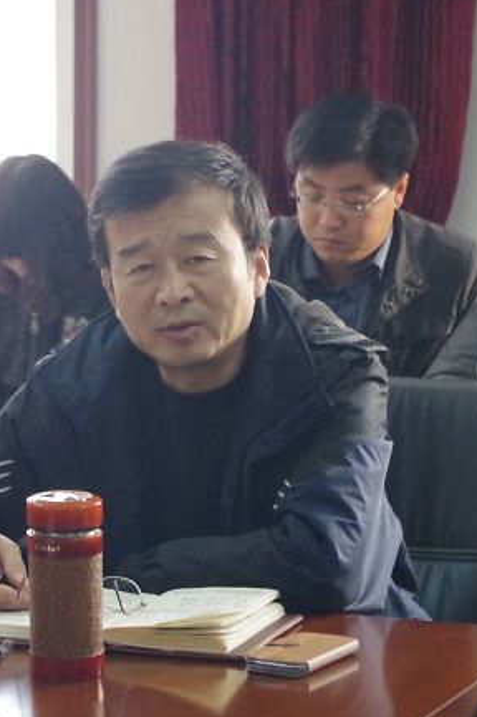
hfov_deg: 9.8
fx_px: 2787
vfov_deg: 14.7
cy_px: 361
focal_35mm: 140
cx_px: 210
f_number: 5.6
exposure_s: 1/60
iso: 3200
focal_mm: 55
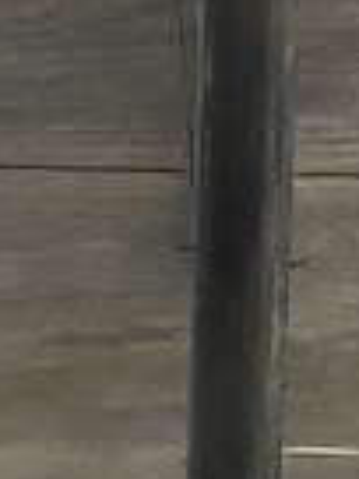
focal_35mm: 153
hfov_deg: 9.7
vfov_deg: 10.0
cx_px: 229
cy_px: -912
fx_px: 2116
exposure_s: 1/39
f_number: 1.8
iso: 640
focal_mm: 4.25
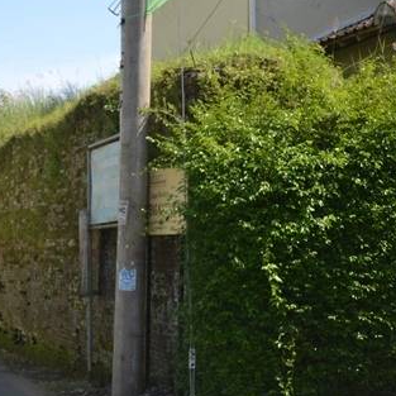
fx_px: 1074
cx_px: 39
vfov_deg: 20.9
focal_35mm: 83
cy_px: 239
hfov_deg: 20.5
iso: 100
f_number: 6.3
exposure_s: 1/200
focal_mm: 34
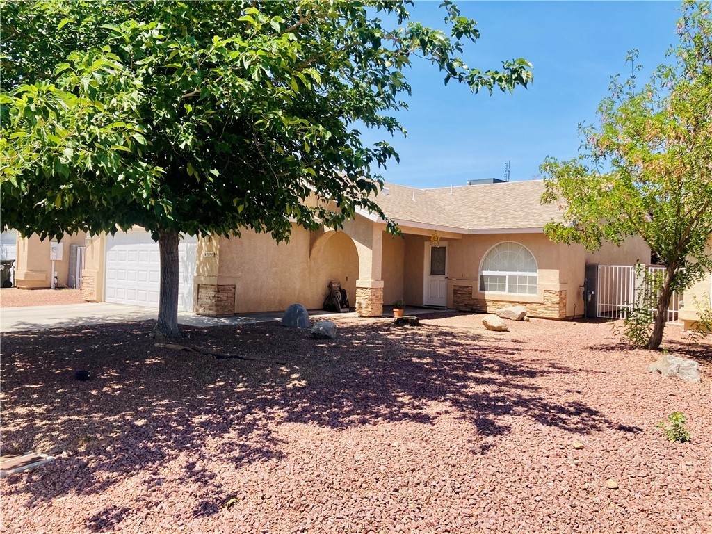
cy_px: 267
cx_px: 356
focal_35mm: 28
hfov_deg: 63.4
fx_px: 576
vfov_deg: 49.7
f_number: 1.8
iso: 20
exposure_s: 1/1230
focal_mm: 3.99
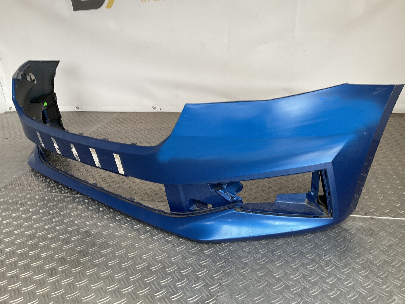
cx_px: 202
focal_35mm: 29
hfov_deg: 61.7
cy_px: 152
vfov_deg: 48.2
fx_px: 339
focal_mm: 3
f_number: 1.8
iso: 50
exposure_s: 1/50
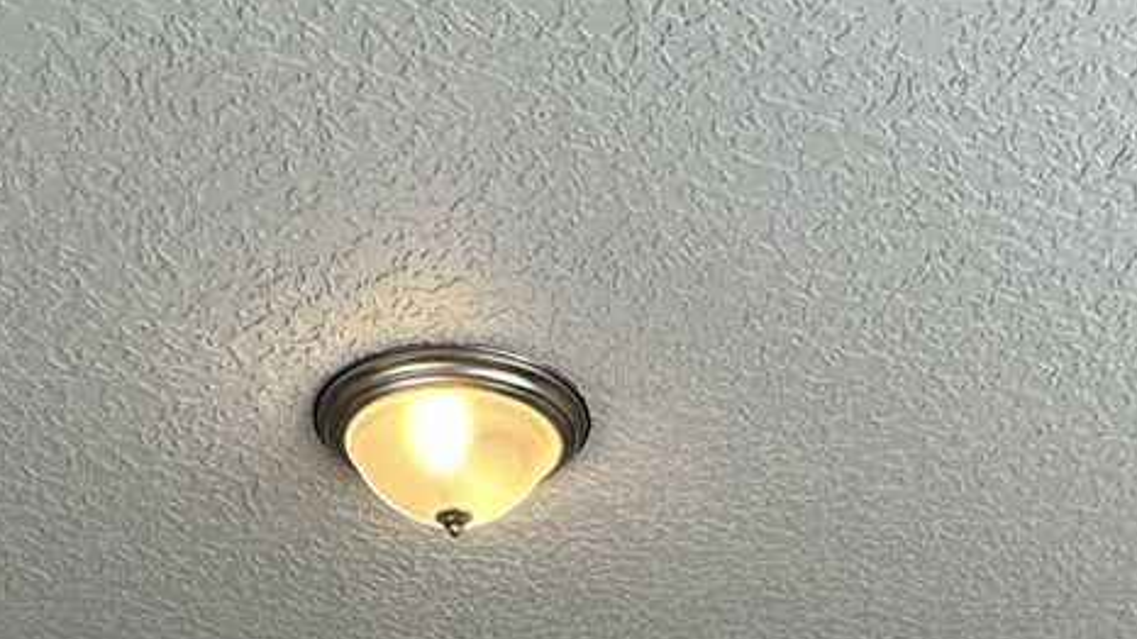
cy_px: 1615
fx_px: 2020
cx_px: 610
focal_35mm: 67
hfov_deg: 31.4
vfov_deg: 12.9
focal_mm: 2.22
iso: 64
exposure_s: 1/120
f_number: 2.2
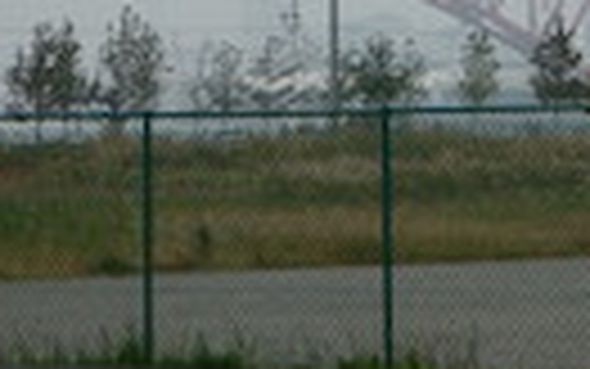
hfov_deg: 6.0
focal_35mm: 351
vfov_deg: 3.7
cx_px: 658
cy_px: -194
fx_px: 5646
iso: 125
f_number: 4.9
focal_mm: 37.1
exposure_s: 1/400
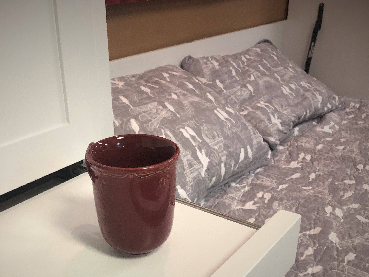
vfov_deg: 35.6
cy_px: 182
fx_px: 426
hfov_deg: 46.5
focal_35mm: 40
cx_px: 143
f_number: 1.8
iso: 40
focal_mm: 3.99
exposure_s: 1/20
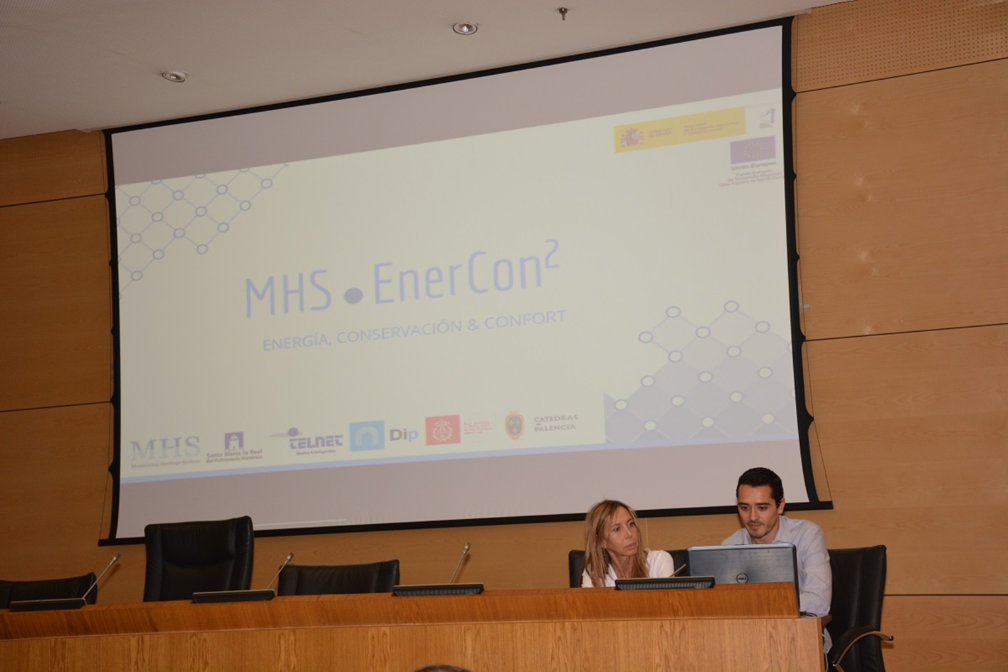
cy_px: 336
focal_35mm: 72
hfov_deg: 28.1
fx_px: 2016
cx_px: 504
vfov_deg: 18.9
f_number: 4.5
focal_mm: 48
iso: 500
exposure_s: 1/60
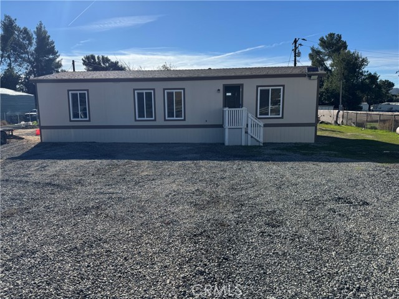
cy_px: 150
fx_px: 277
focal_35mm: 24
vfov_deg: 56.8
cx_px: 200
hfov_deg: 71.6
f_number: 1.78
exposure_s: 1/5348
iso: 80
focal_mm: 6.76
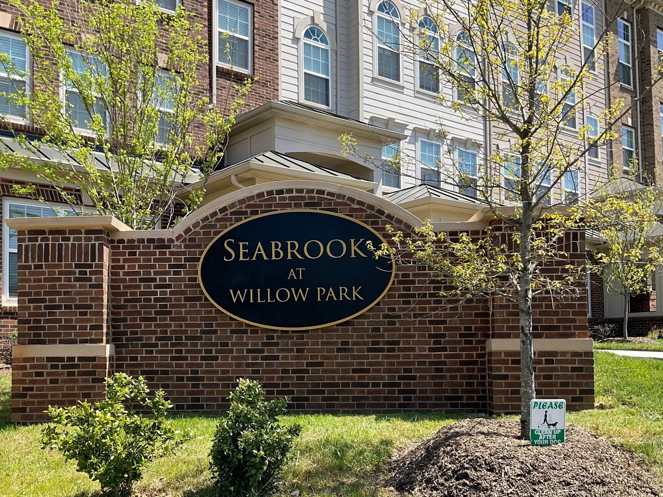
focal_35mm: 38
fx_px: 728
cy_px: 318
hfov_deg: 48.8
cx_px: 284
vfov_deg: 37.4
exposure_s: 1/883
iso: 16
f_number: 1.8
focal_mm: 3
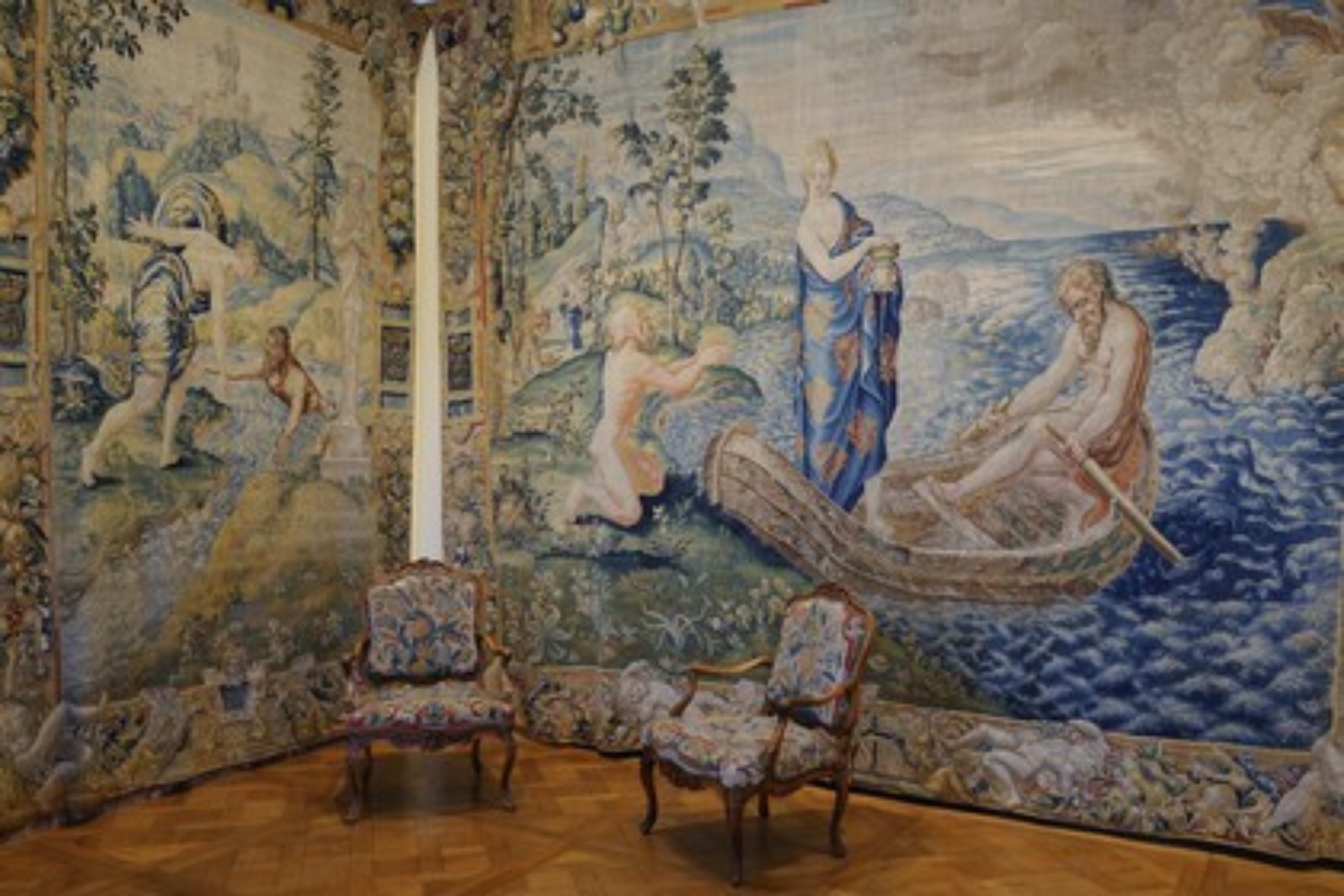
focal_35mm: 32
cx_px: 672
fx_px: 1195
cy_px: 448
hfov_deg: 58.7
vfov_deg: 41.1
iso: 200
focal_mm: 32
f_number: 9
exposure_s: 1.6
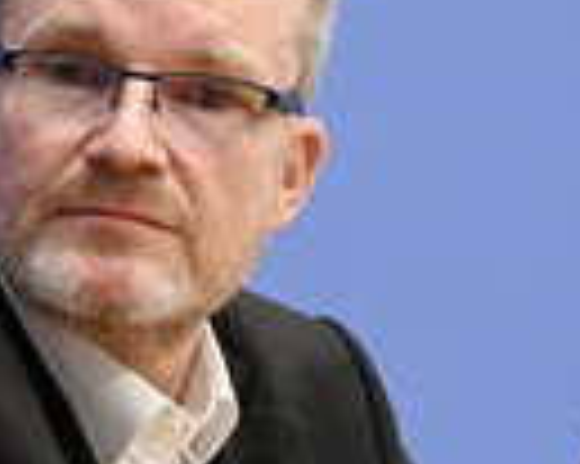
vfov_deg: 3.2
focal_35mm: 476
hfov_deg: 4.0
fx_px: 8165
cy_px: 212
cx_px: -398
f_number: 5.6
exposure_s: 1/500
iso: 5000
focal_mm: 145
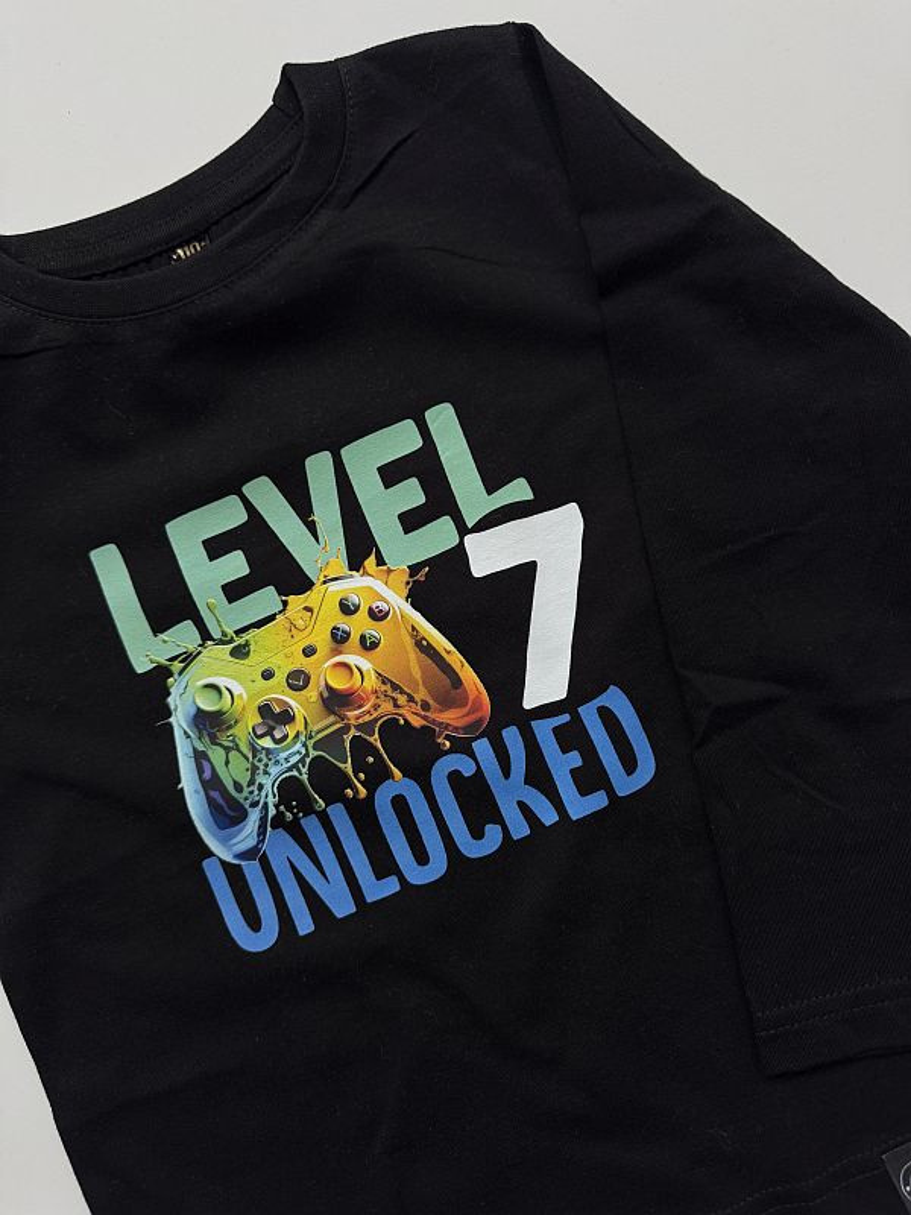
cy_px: 608
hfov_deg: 56.8
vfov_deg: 71.6
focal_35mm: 24
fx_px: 842
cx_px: 456
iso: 200
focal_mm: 6.76
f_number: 1.78
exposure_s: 1/100
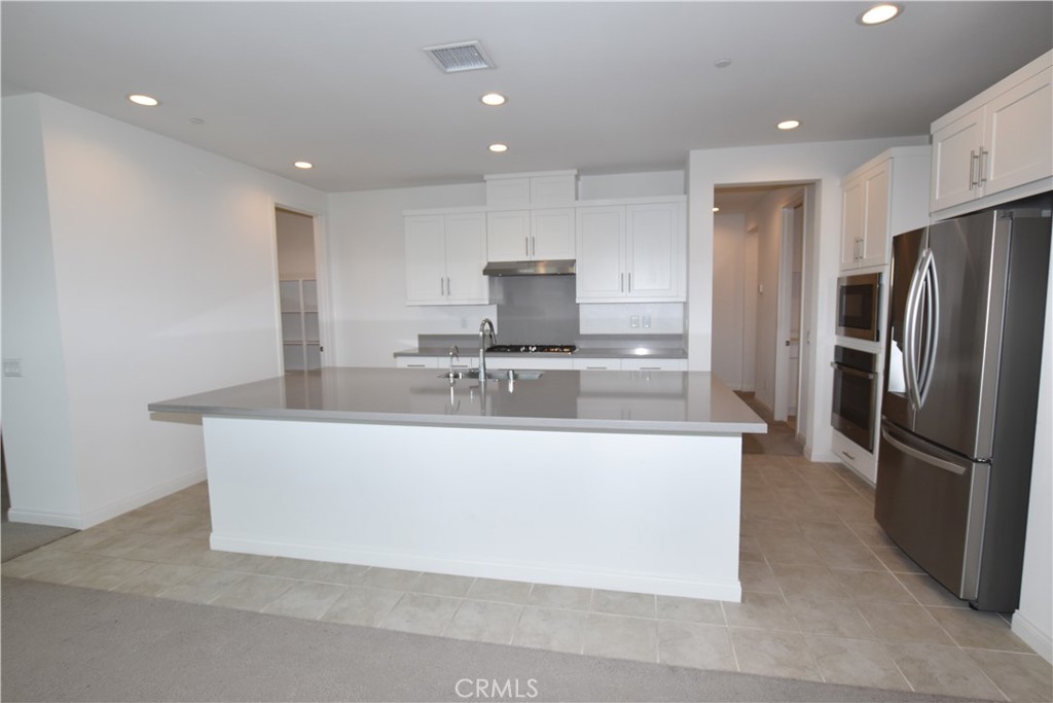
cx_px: 526
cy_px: 352
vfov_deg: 69.7
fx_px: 505
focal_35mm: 17
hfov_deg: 92.4
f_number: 5.6
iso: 400
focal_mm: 11.5
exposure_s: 1/125
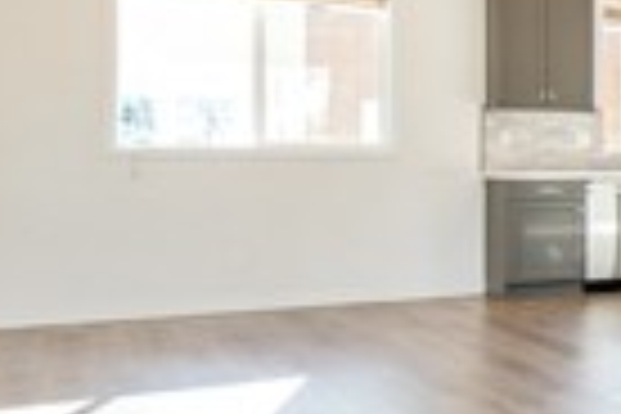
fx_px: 1121
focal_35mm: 65
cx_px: 1138
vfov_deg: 20.9
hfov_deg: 20.7
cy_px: 189
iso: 280
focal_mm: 14
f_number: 4
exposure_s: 1/250
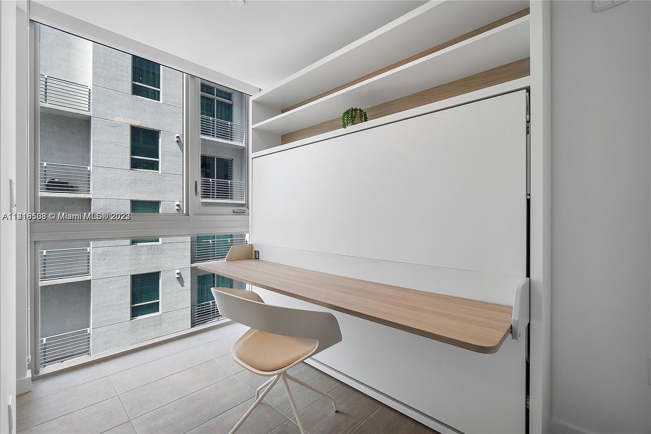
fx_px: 271
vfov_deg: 77.3
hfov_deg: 100.4
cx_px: 326
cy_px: 217
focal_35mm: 15
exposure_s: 1/400
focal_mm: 10
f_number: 8
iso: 250
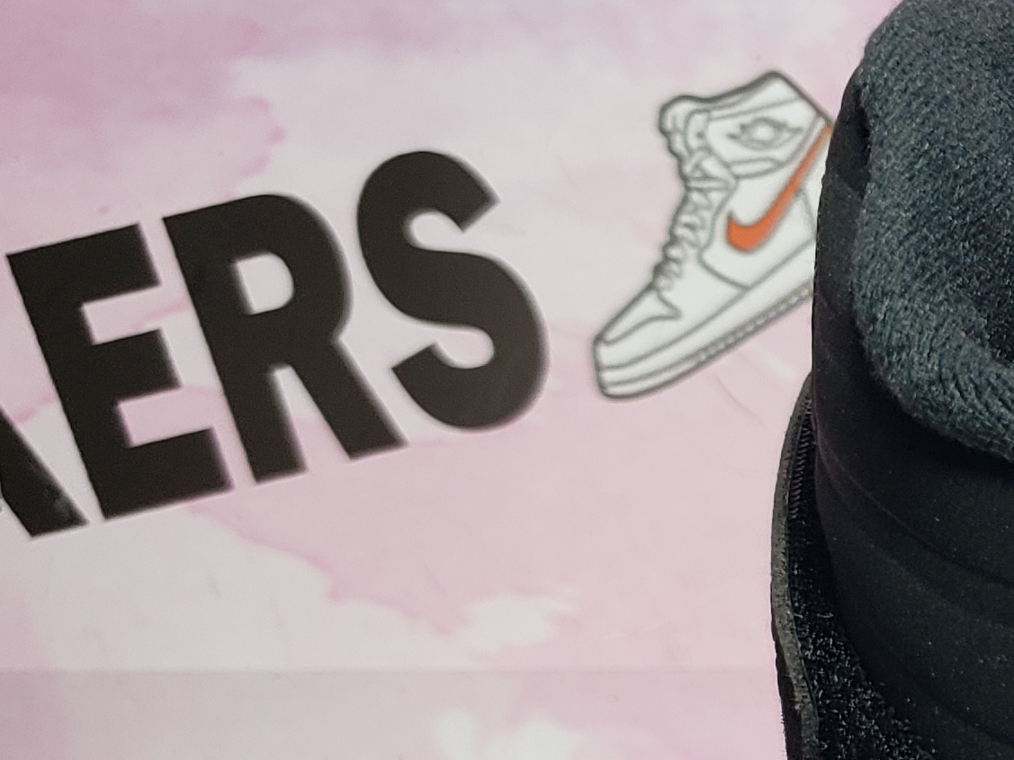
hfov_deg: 18.2
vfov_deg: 15.4
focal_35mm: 93
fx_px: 2724
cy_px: 848
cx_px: 1611
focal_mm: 4.3
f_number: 1.5
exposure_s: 1/286
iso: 50
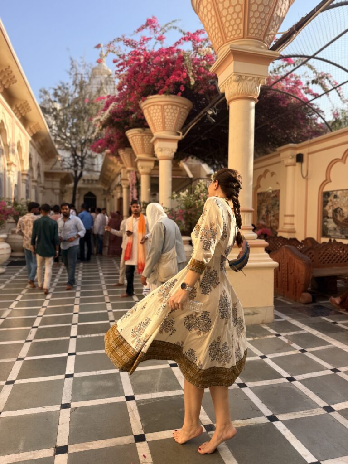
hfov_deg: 56.8
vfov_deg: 71.6
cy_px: 232
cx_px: 174
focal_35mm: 24
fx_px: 322
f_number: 1.78
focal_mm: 6.76
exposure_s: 1/1653
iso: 80
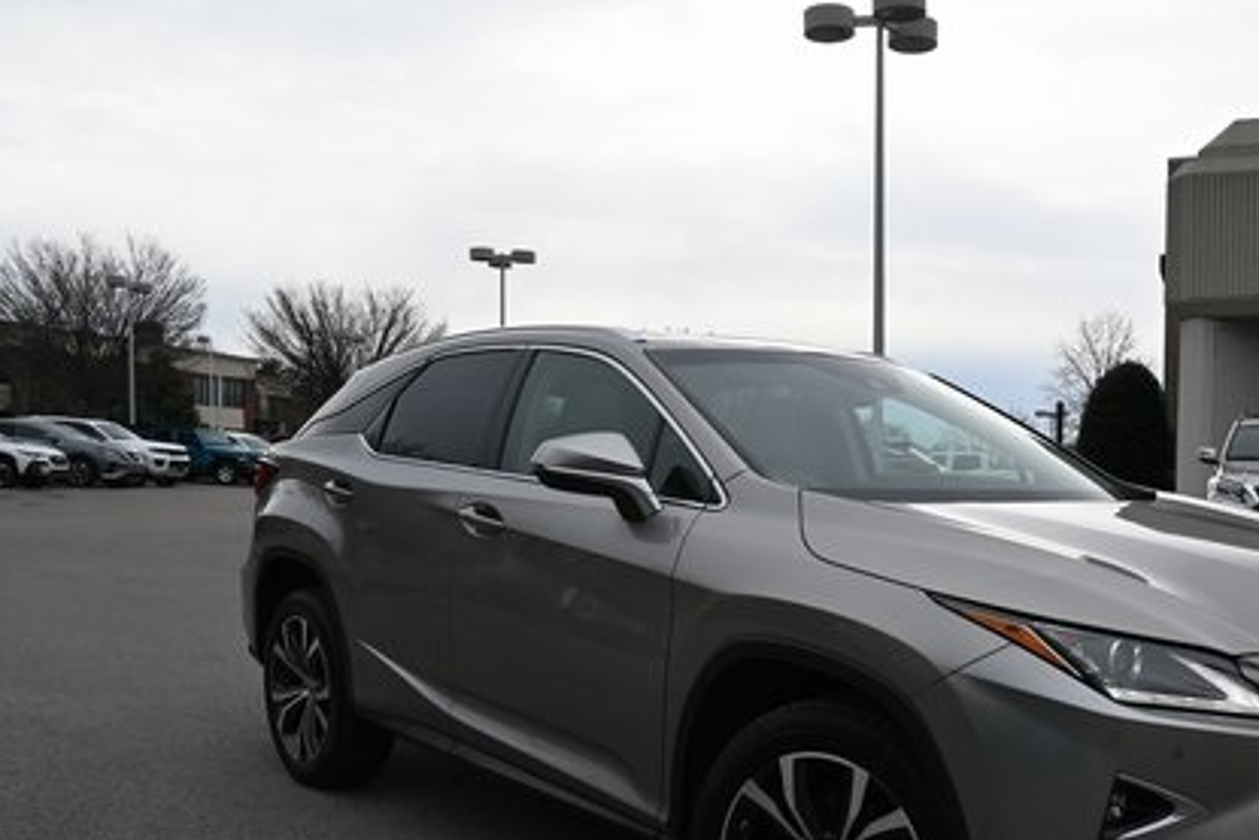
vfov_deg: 35.5
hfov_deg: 50.9
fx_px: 1294
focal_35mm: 37
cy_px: 581
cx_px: 840
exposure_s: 1/320
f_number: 6.3
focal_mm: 16
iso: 100
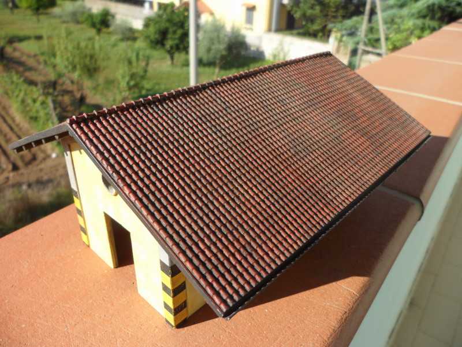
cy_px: 174
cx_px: 231
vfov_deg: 51.4
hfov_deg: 65.3
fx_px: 360
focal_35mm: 27
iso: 80
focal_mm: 4.9
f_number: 3.5
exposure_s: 1/500
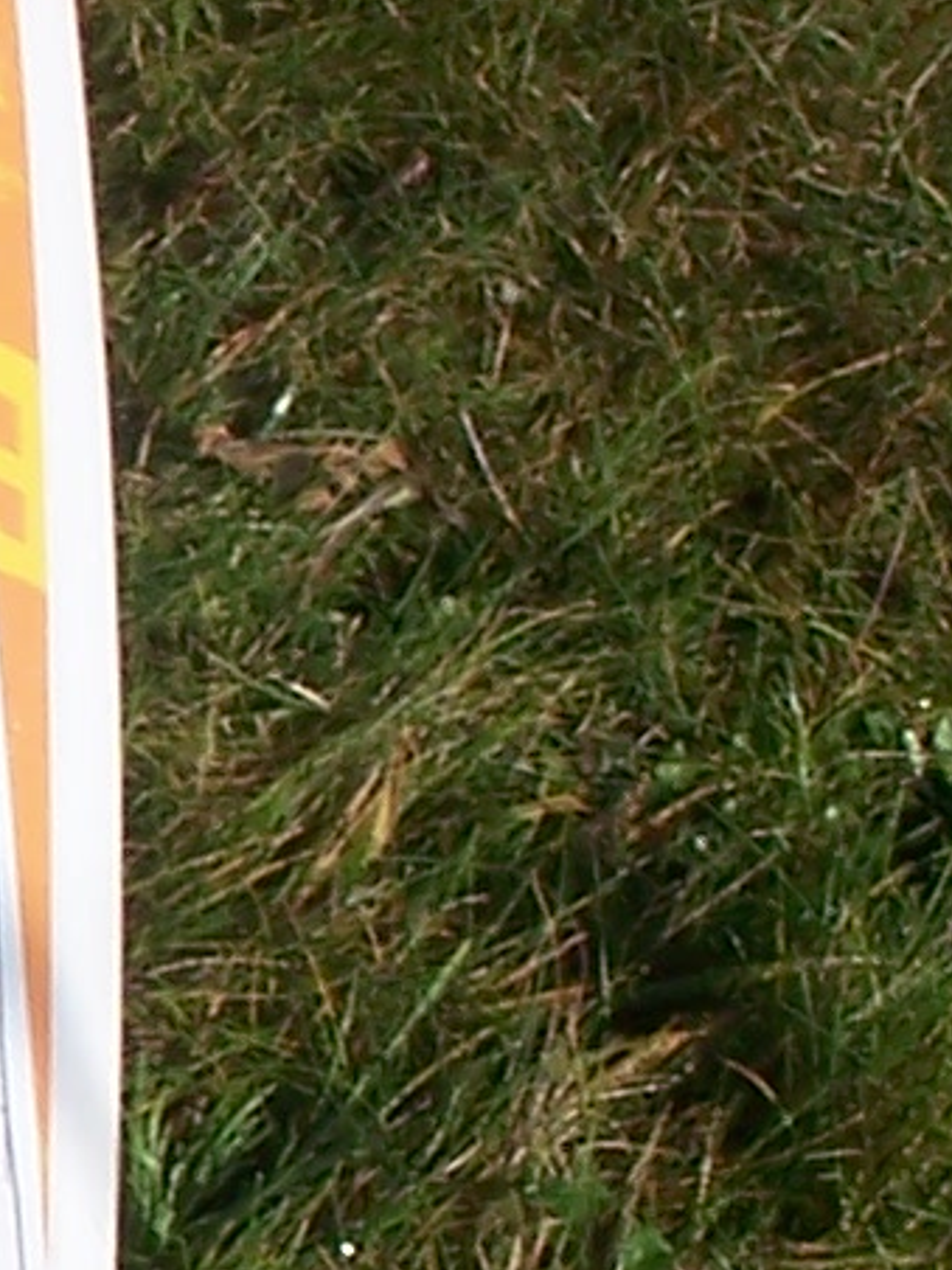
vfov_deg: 7.6
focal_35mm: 260
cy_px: 1012
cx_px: -994
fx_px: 9534
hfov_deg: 5.6
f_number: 6.3
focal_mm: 8.5
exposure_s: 1/500
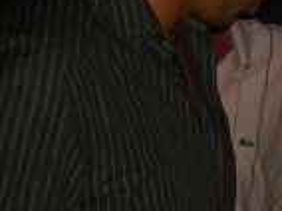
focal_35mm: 161
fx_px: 1309
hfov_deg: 11.2
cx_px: 548
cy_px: 279
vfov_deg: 9.0
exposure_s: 1/60
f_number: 2.8
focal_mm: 7.9
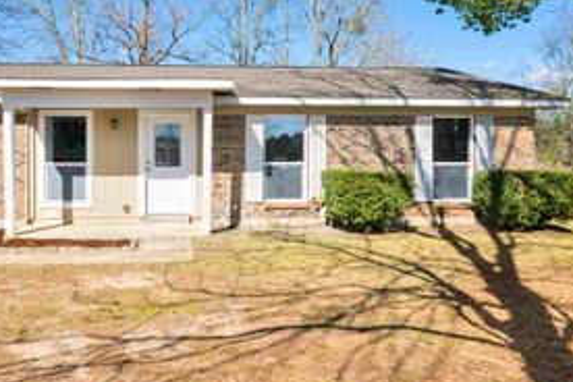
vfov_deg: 44.8
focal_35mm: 29
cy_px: 161
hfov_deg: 62.6
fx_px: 462
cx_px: 210
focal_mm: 16
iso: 400
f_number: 11
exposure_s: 1/640
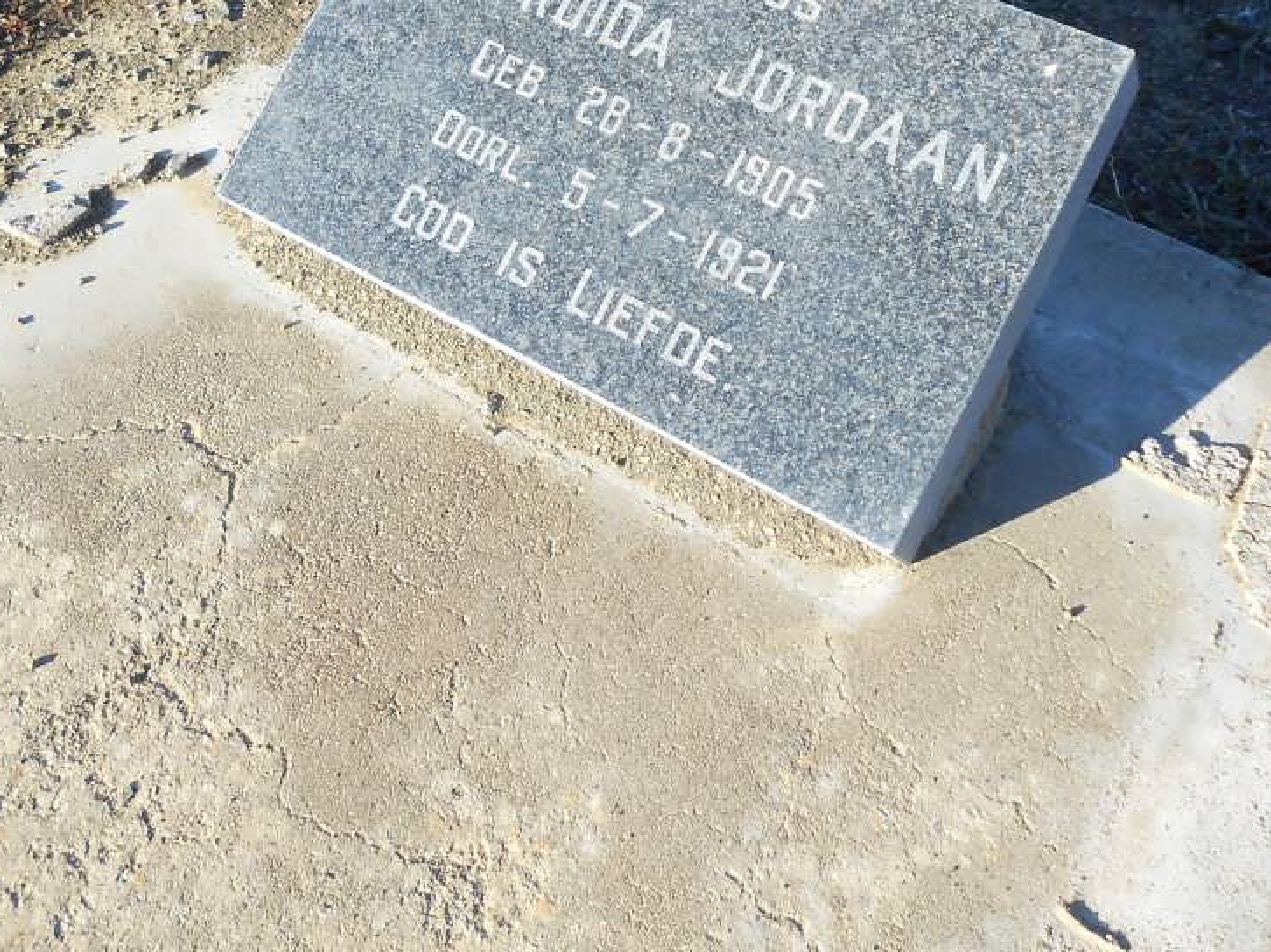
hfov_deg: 43.9
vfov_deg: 32.5
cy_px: 172
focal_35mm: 43
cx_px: 607
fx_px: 1578
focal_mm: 4.6
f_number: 3.5
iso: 80
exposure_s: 1/250
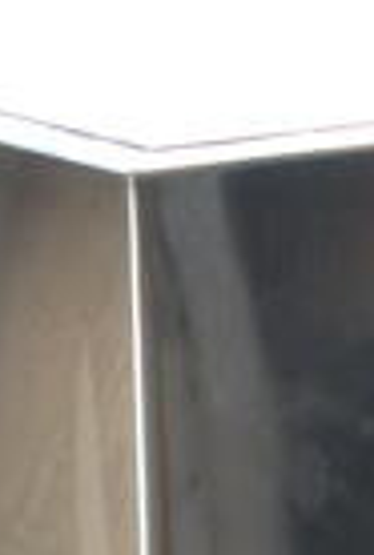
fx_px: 2753
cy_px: 1305
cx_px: 511
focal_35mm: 178
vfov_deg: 10.1
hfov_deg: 7.7
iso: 125
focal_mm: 18
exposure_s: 1/30
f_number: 3.5
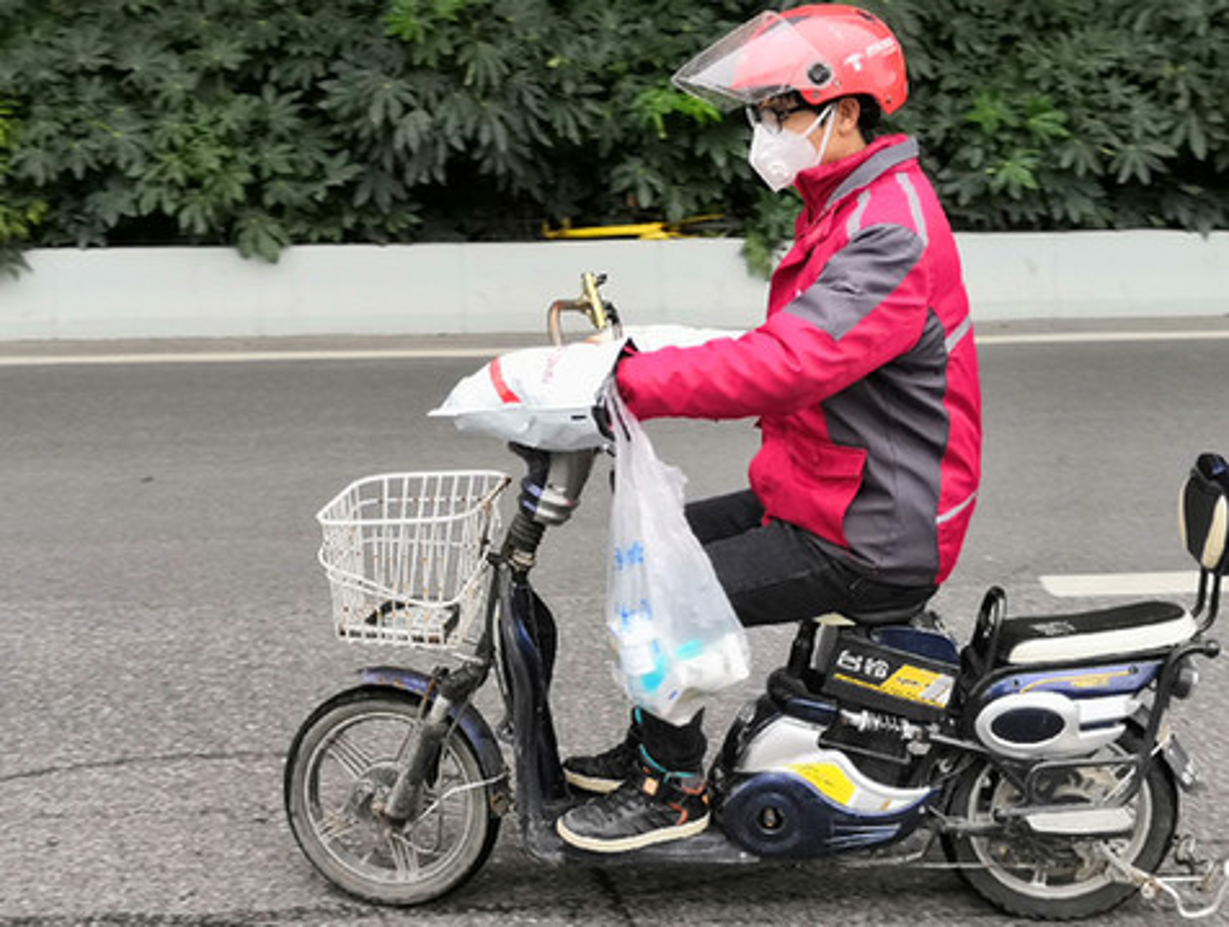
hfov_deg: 46.7
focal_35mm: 40
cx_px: 614
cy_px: 464
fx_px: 1423
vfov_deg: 36.1
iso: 64
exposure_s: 1/50
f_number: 1.8
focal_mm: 3.95
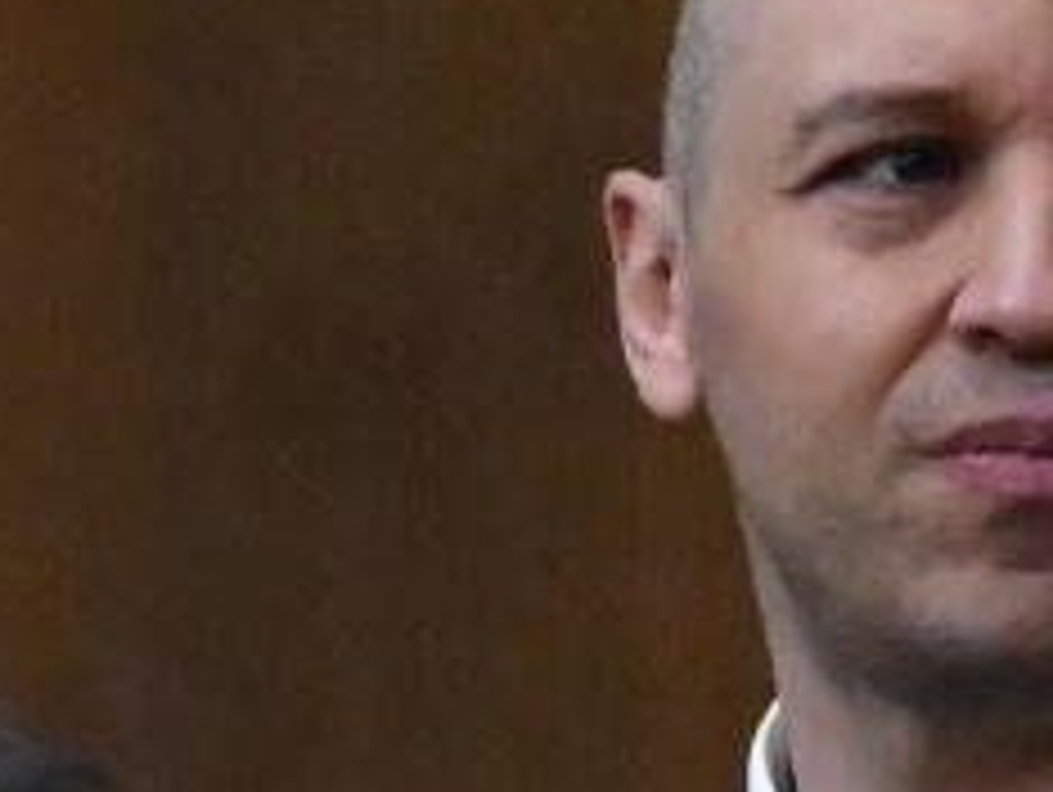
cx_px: 1242
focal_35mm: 813
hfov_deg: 2.4
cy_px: 423
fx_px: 24756
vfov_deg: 1.8
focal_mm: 200
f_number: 5
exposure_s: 1/250
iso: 8000
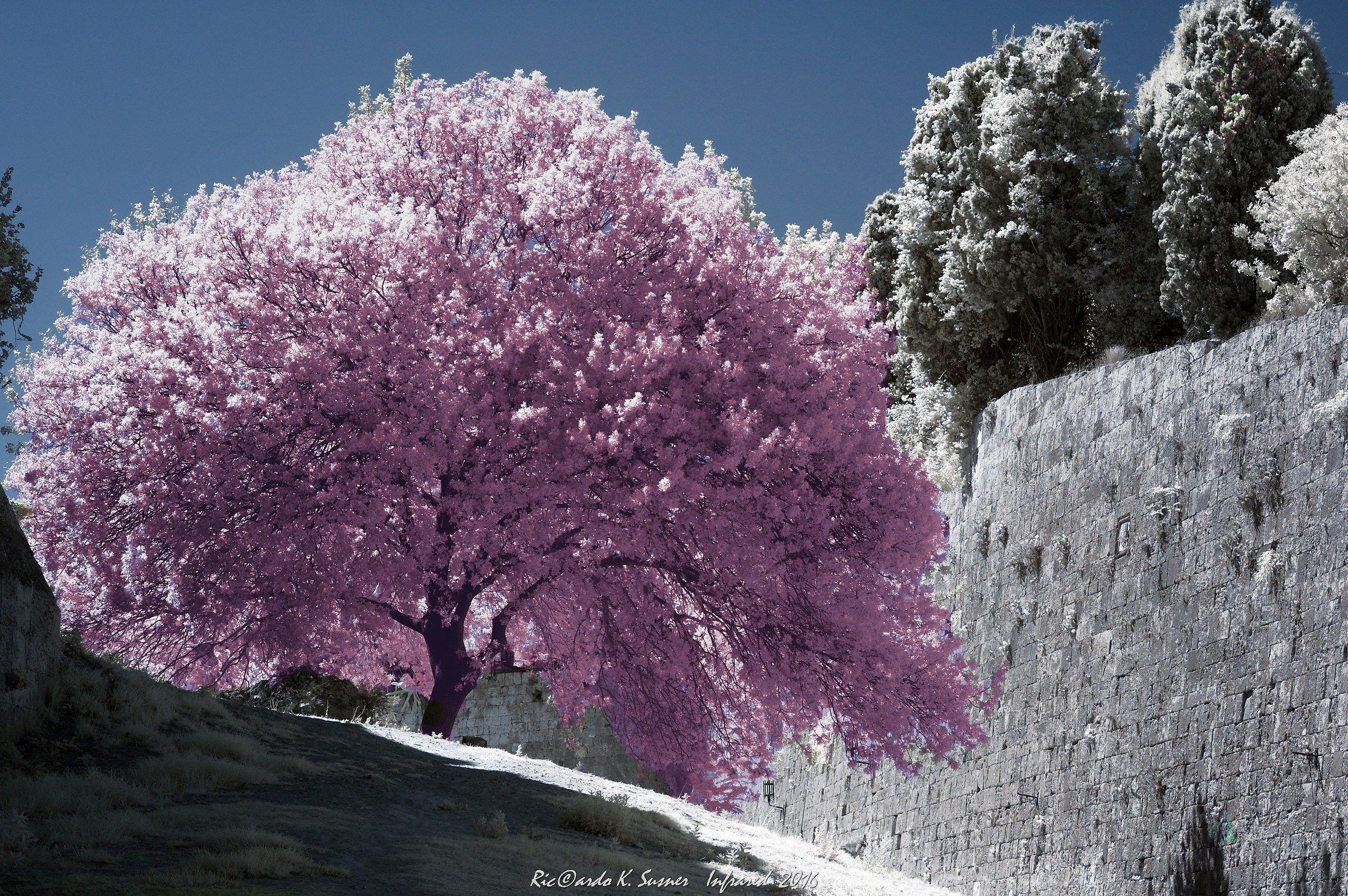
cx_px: 674
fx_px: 2805
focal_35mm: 75
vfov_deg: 18.1
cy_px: 448
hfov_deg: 27.0
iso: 200
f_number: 8
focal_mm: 50
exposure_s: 1/200
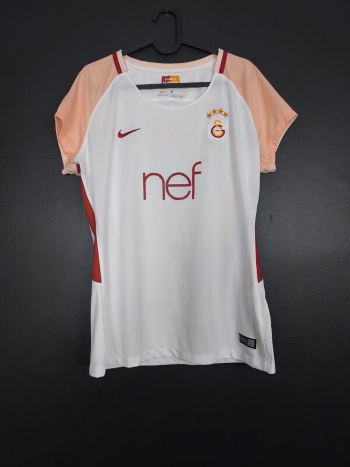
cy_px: 234
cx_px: 175
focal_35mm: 23
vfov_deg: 73.9
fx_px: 310
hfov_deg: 58.9
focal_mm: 6.57
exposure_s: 1/125
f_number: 1.6
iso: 400
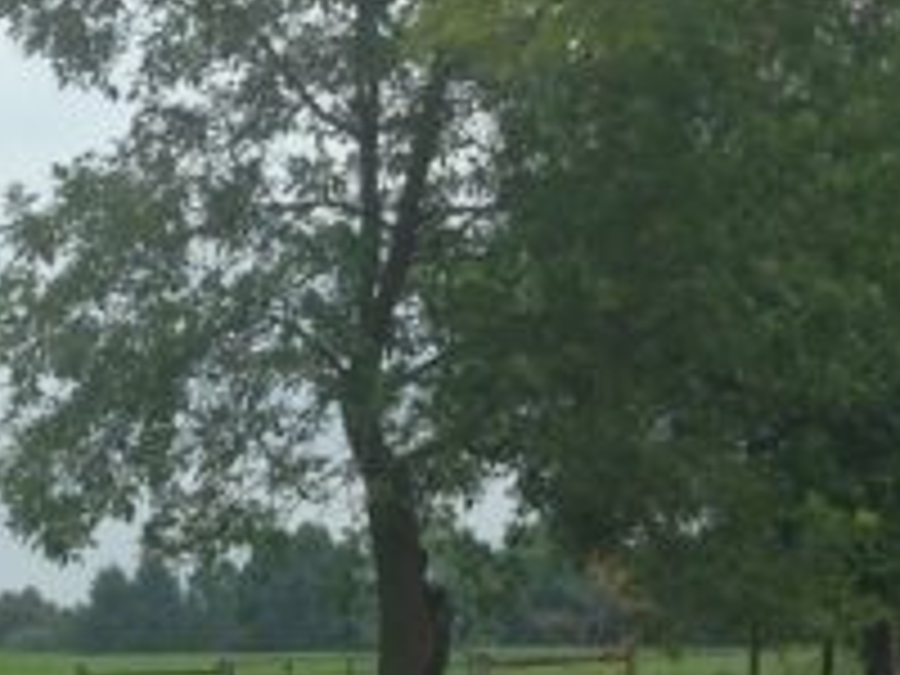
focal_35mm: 169
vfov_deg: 8.5
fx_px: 4394
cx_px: -374
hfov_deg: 11.3
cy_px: 1125
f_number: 2.4
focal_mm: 4.12
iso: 50
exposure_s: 1/1153
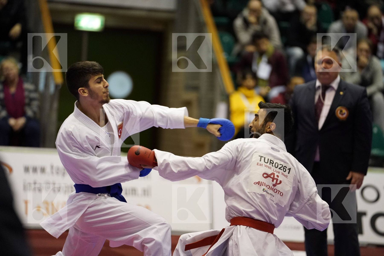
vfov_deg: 7.3
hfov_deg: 11.0
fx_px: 1995
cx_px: 192
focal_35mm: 187
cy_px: 128
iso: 4000
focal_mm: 187
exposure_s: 1/1000
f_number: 2.8
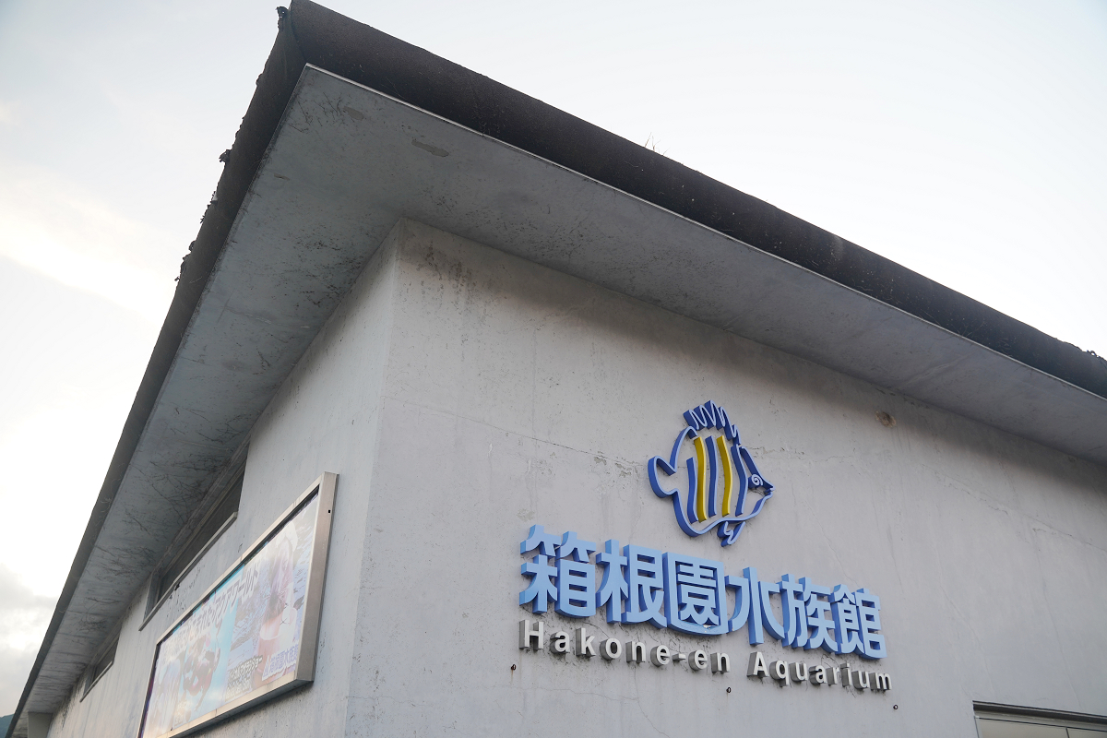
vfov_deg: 46.4
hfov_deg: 65.5
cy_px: 369
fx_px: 861
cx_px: 554
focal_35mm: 28
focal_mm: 28
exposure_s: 1/60
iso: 320
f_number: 4
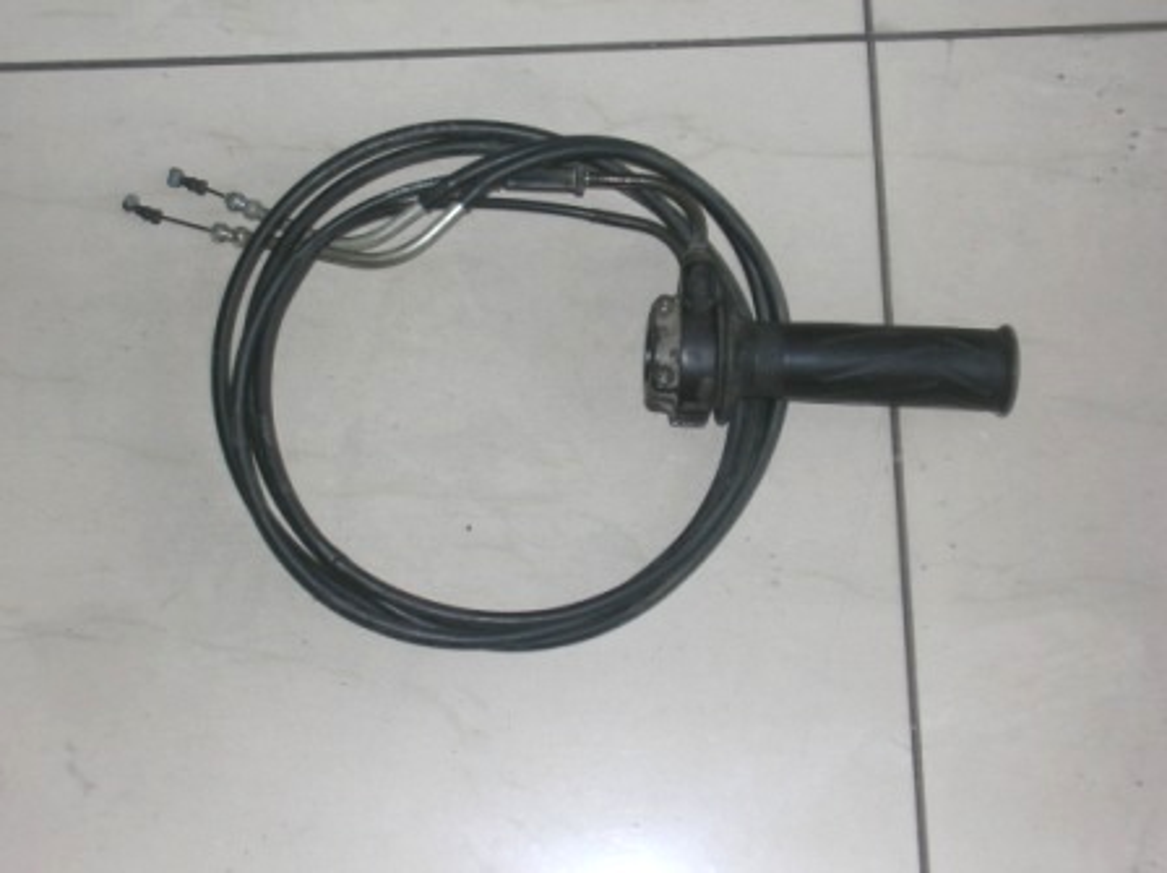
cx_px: 584
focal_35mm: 74
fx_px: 2492
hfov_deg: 26.4
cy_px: 436
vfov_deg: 19.9
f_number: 4
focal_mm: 12.3
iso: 50
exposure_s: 1/60.1
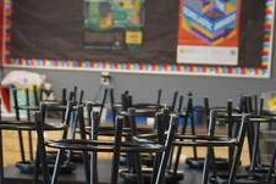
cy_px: 319
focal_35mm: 154
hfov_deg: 13.3
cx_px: 61
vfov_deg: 8.6
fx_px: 1181
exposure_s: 1/320
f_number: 2.8
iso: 4000
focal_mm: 34
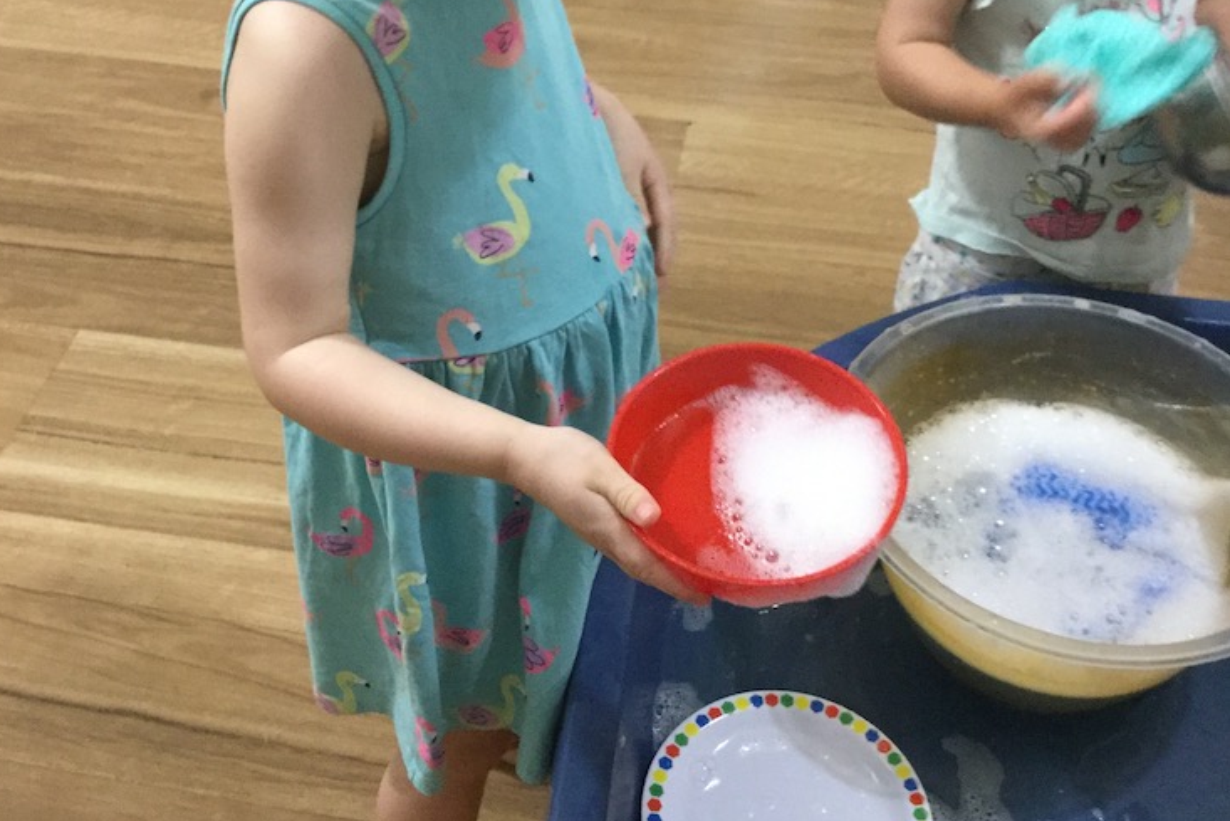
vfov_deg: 30.3
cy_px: 270
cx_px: 606
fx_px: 1504
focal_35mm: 44
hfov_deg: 44.5
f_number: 2.4
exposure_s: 1/20
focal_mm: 3.3
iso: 200
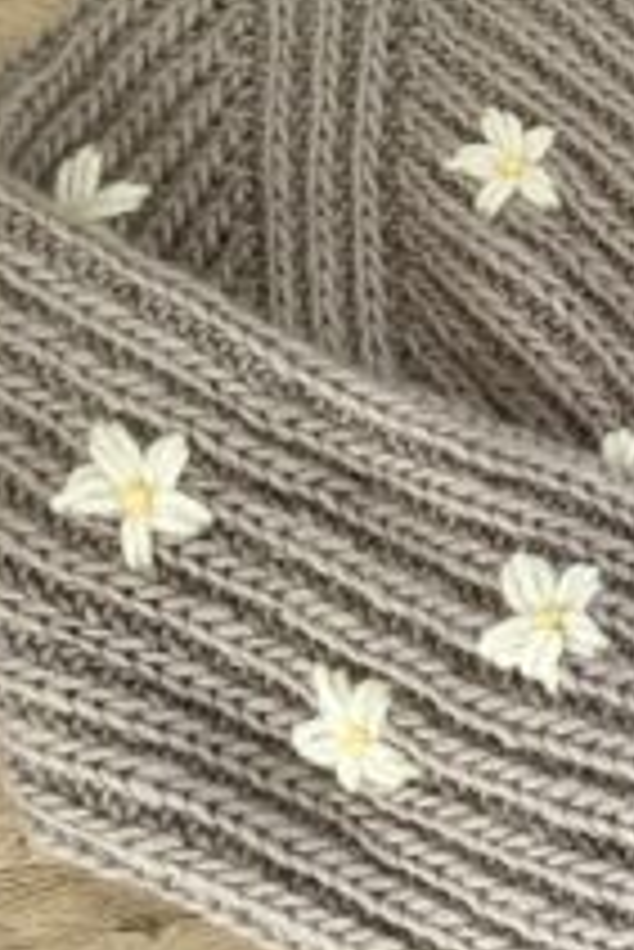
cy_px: 376
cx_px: 1012
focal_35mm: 64
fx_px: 1688
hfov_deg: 18.3
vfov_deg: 31.3
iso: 125
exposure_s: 1/60
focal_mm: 4.25
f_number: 1.8
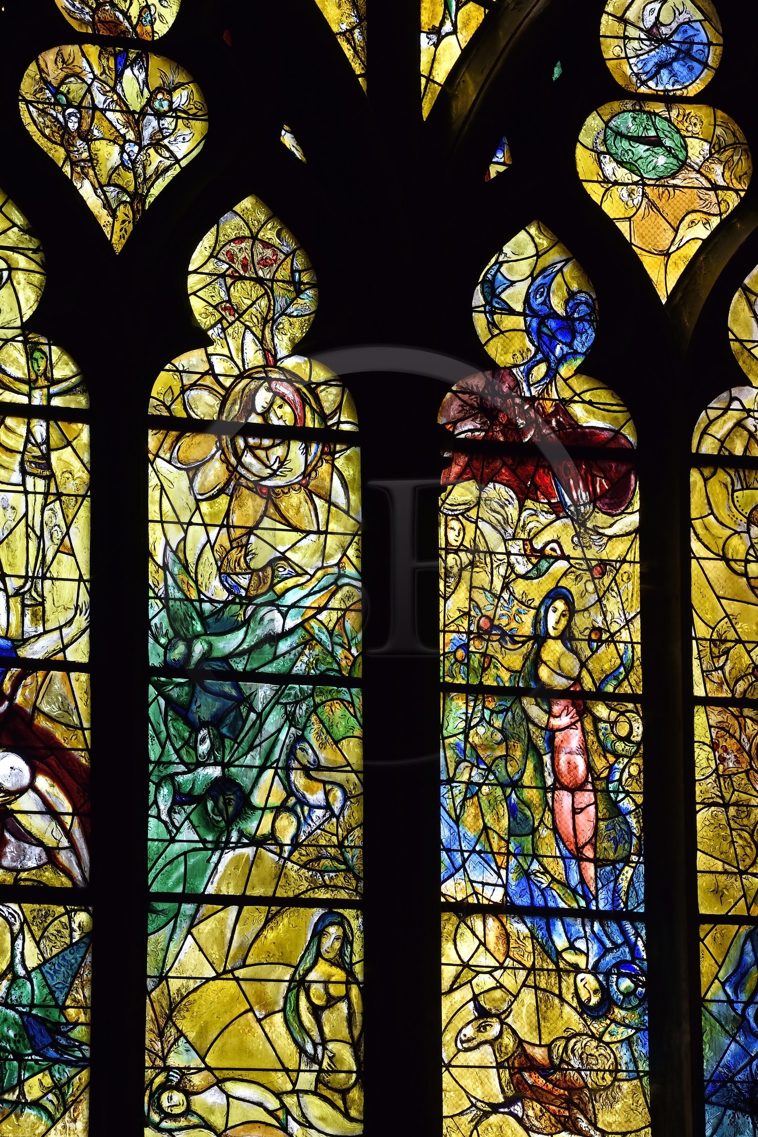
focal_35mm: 190
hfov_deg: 7.2
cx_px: 379
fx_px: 6000
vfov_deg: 10.8
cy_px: 568
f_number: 6.3
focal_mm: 190
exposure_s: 1/100
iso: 400
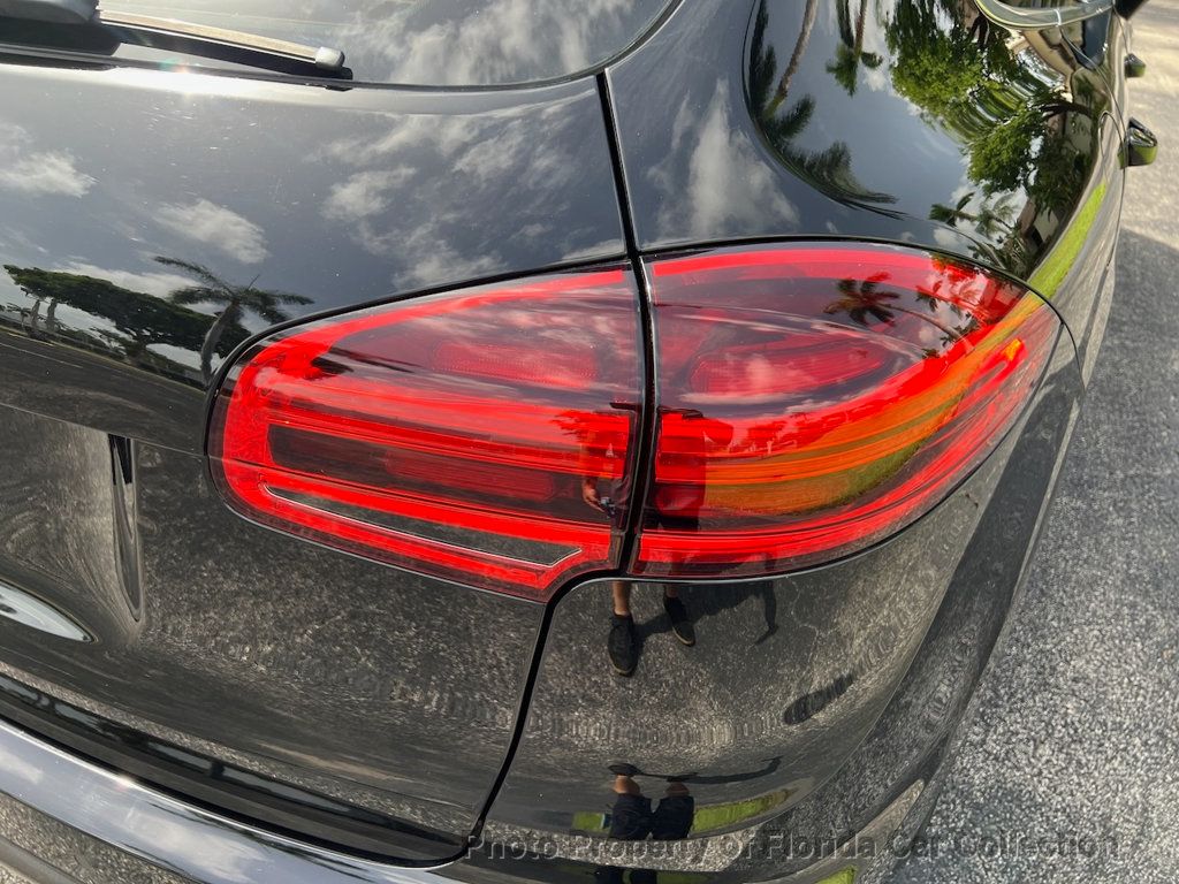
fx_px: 886
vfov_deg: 53.1
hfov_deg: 67.3
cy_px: 442
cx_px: 590
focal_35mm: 26
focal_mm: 5.7
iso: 50
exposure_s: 1/464
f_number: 1.5
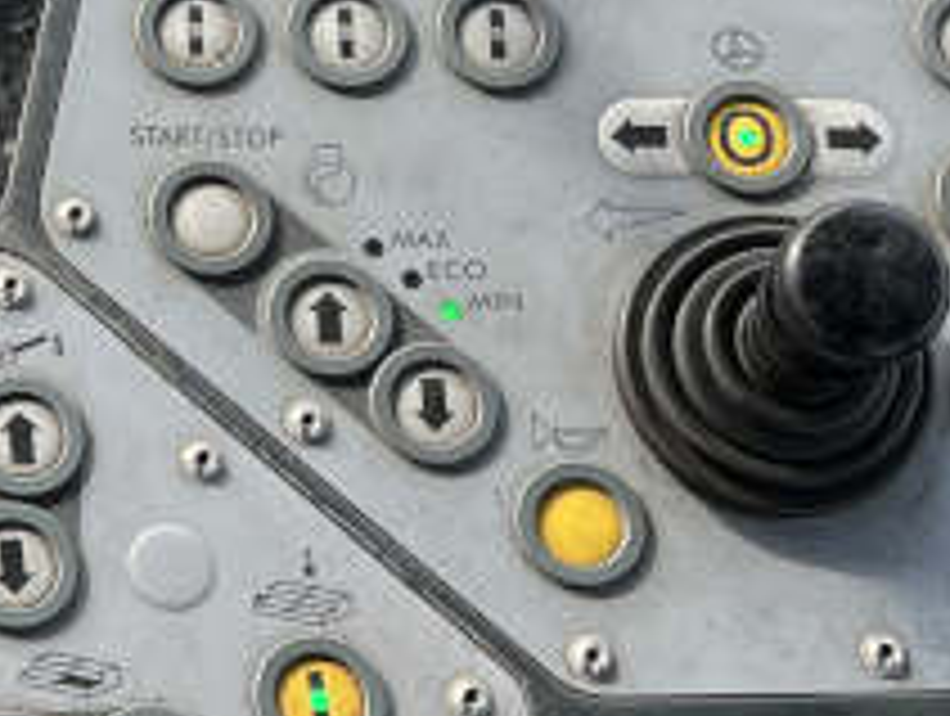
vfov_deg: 12.0
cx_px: -212
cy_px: 63
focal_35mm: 123
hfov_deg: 15.4
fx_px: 3381
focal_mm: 5.7
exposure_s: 1/1000
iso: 50
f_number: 1.5
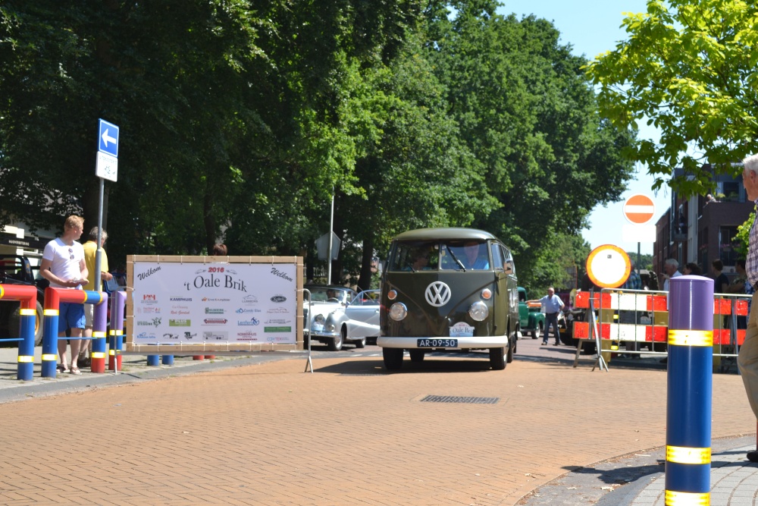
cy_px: 253
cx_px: 379
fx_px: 1137
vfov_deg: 25.1
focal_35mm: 54
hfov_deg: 36.9
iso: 100
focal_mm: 36
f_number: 7.1
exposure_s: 1/200
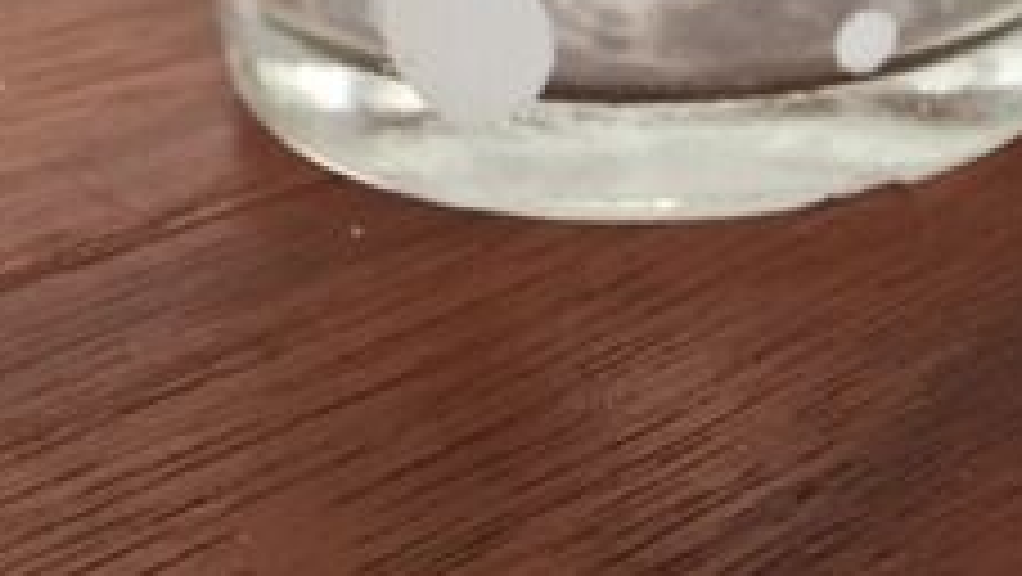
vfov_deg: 13.6
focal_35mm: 89
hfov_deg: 23.1
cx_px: 977
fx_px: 2413
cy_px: 230
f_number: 2.2
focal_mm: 4.15
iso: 100
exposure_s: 1/33
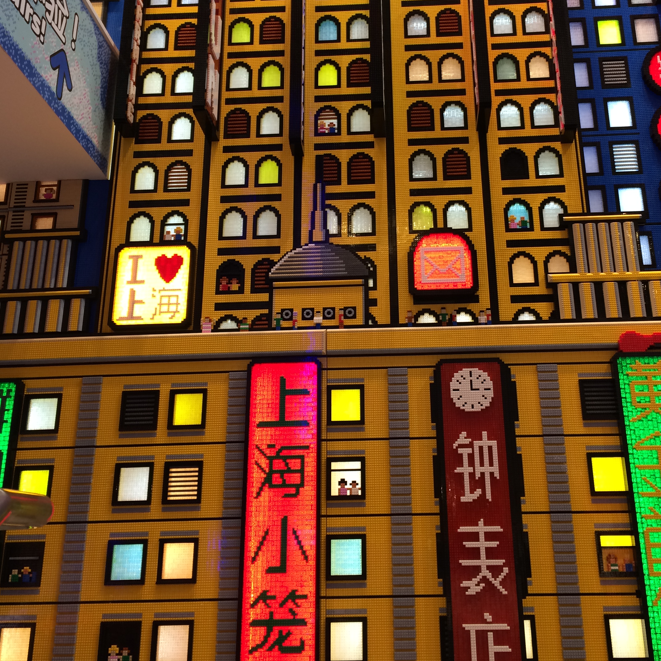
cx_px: 367
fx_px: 843
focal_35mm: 39
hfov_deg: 42.8
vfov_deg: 42.4
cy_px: 233
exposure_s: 1/33
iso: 32
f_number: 2.2
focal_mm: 4.15
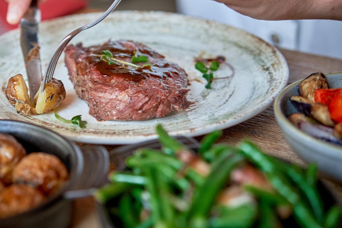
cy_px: 99
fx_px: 760
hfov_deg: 25.1
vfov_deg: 17.1
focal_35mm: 80
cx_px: 98
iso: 800
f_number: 2.8
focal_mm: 50
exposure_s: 1/500
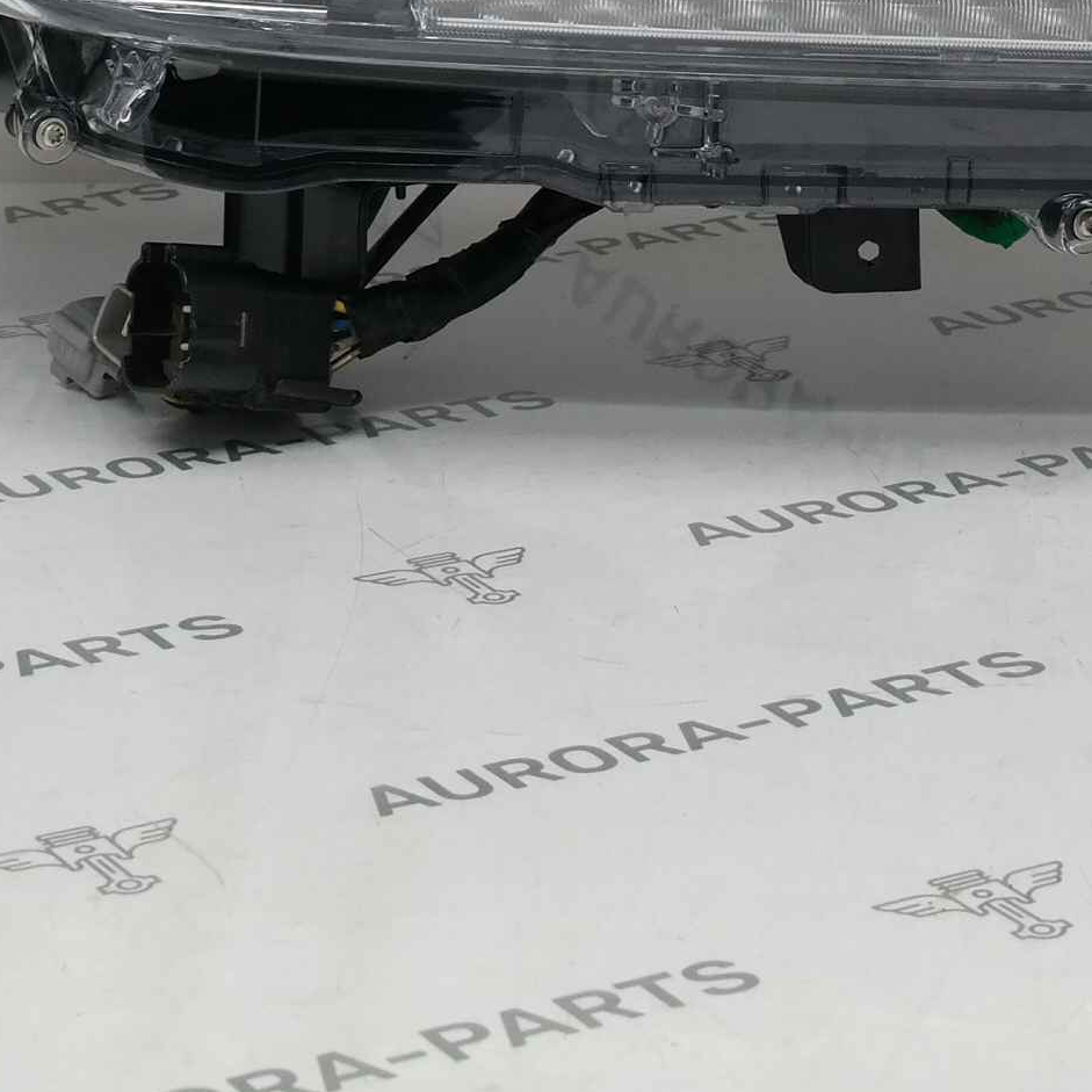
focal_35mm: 144
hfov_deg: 12.1
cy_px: -323
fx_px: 5139
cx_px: 921
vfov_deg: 11.8
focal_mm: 27
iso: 400
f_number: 6.3
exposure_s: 1/50
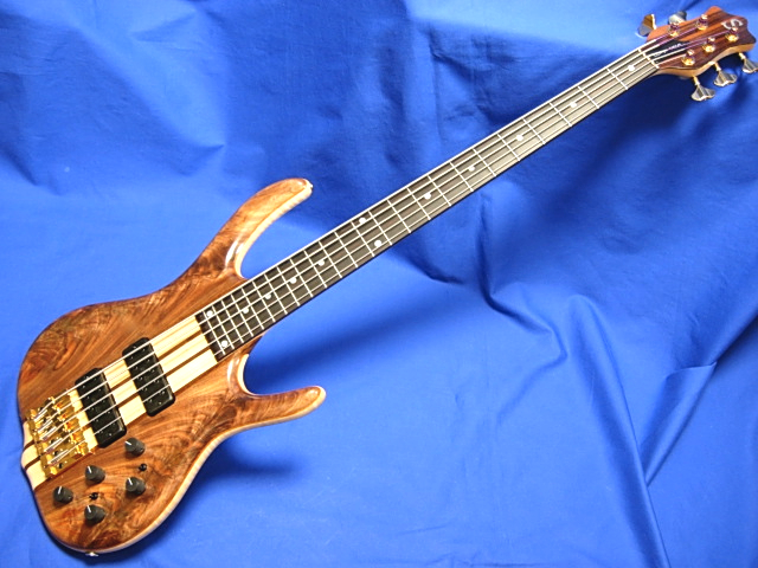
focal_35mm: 36
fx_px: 788
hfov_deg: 51.4
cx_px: 379
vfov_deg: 39.7
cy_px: 284
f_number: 2.7
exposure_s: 1/4
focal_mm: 7.5
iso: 115
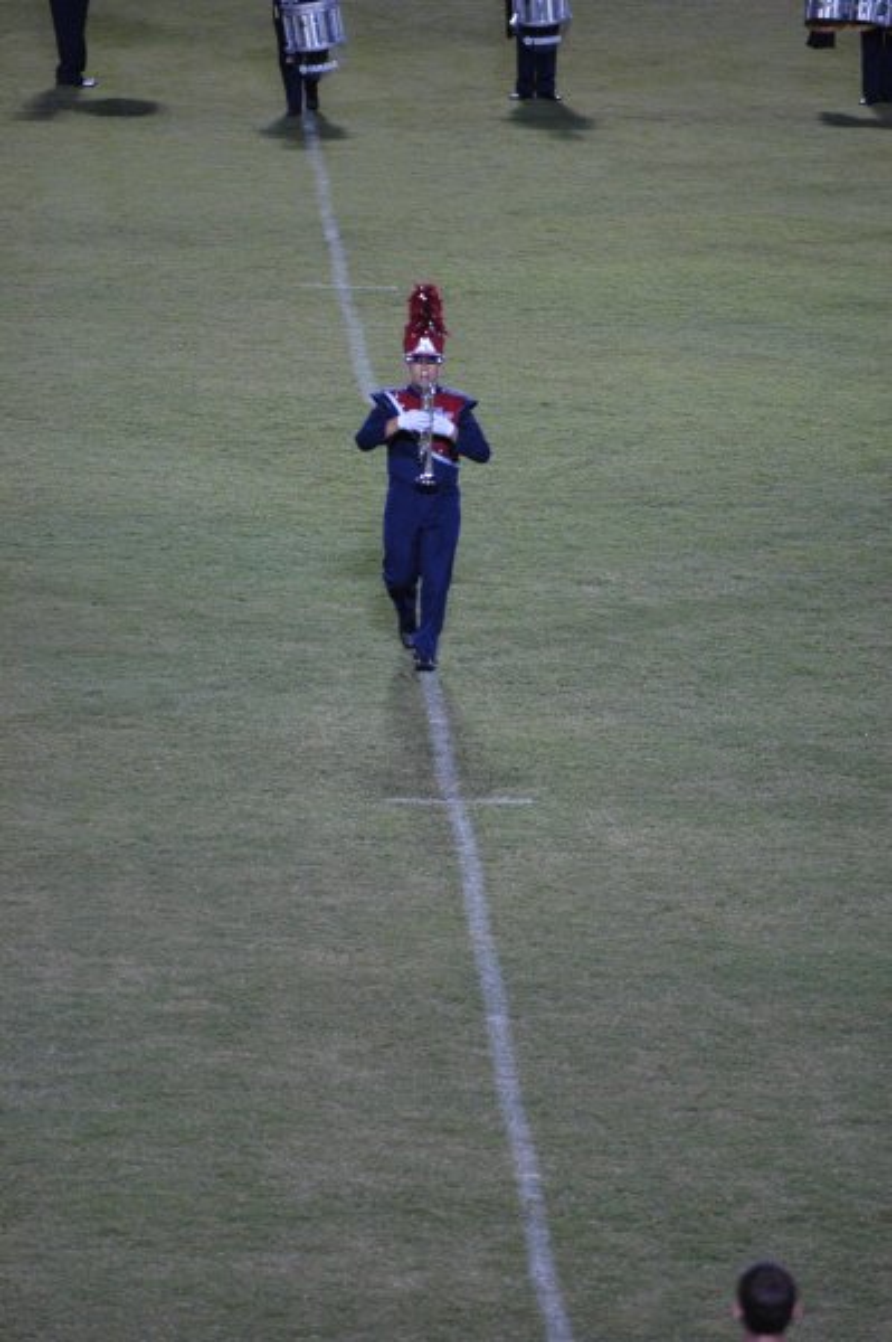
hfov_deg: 4.6
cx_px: 446
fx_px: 11168
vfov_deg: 6.9
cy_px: 671
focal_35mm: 300
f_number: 2.8
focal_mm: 200
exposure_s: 1/60
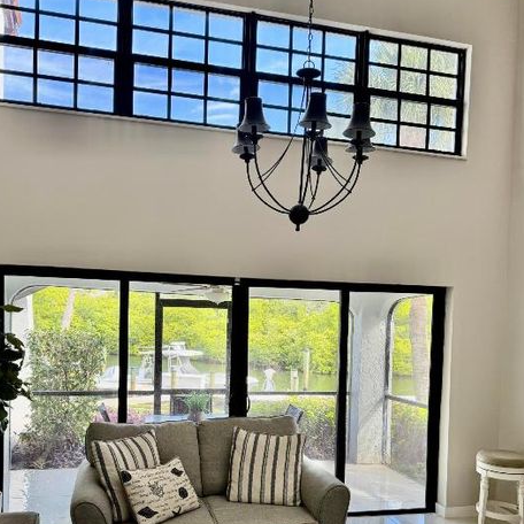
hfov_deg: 52.5
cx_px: 245
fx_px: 531
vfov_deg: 51.5
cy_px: 350
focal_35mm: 31
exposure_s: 1/121
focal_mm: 6.76
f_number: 1.78
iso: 80
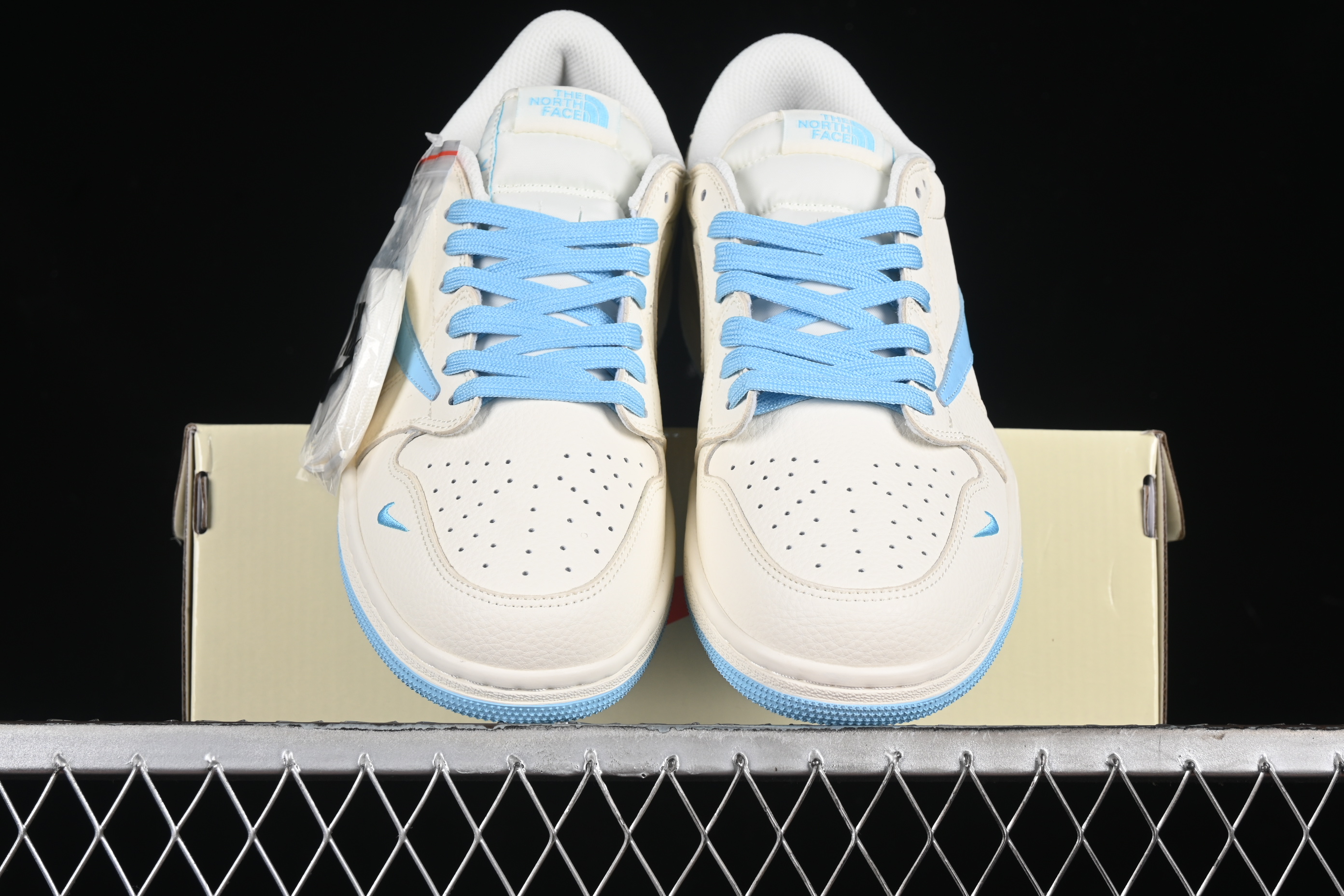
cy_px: 448
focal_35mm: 75
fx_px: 2800
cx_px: 672
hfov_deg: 27.0
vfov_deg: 18.2
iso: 160
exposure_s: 1/100
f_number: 8
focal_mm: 50
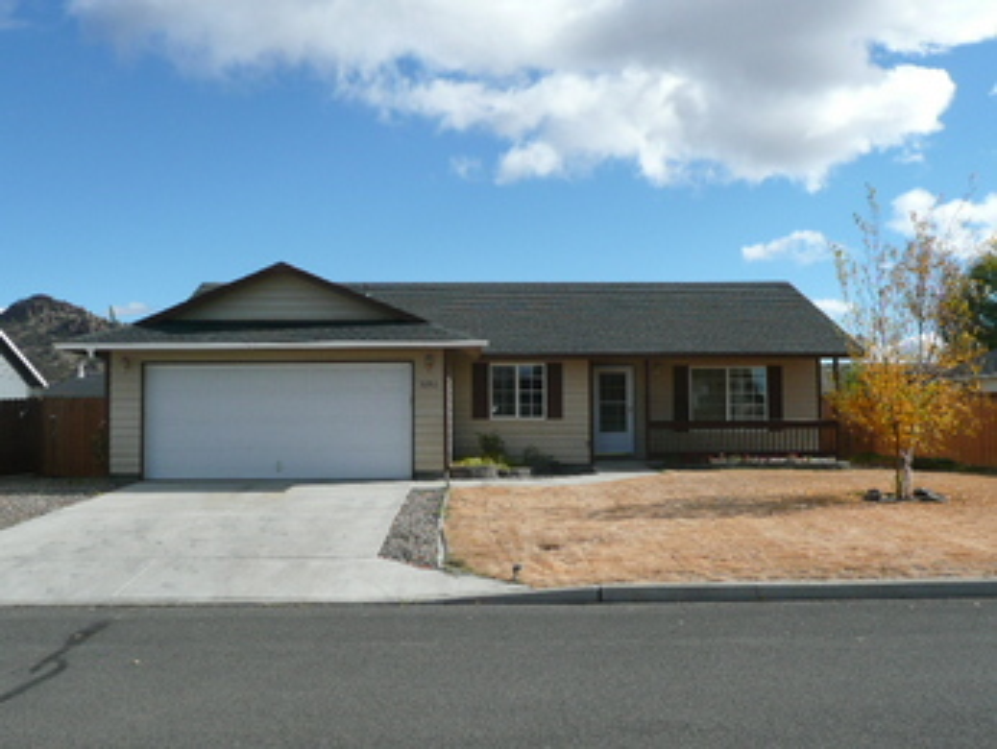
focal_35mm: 35
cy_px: 374
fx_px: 1009
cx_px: 498
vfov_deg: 40.7
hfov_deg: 52.6
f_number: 3.3
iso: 100
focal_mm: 4.6
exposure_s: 1/1000
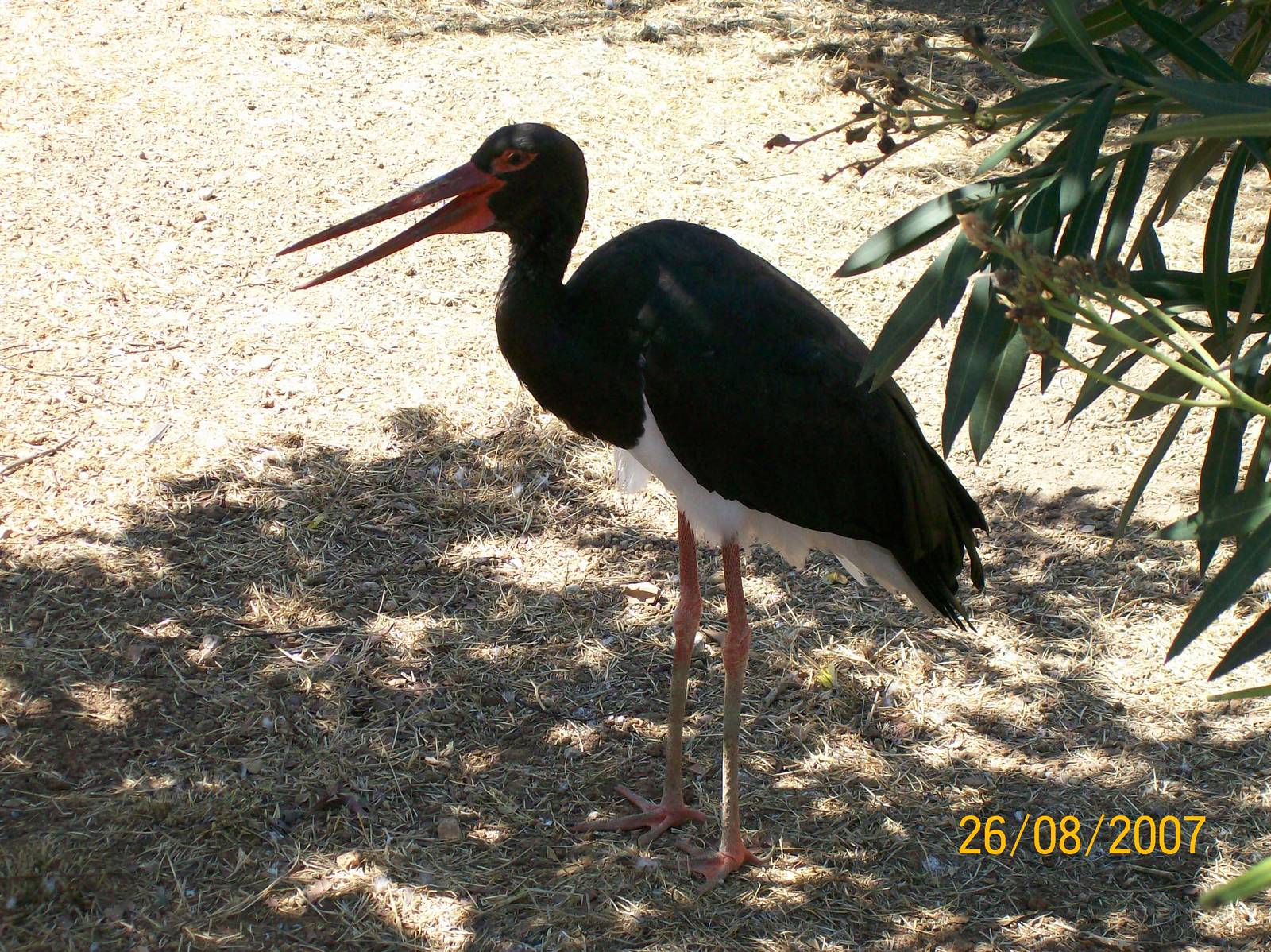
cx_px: 636
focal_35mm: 108
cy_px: 476
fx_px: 3963
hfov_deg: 18.2
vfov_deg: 13.7
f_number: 4.8
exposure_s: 1/196
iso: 80
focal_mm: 18
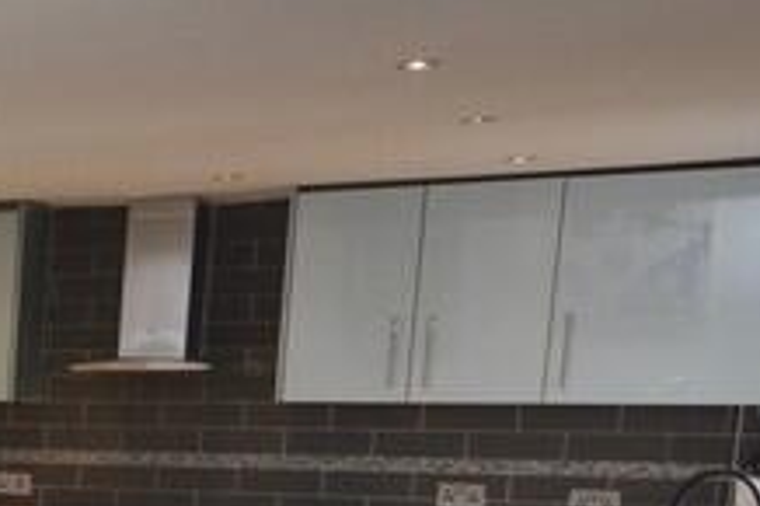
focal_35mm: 77
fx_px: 1632
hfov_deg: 19.3
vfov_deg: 16.6
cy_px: 667
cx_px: -634
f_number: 5.6
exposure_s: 1/60
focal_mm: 11
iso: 800
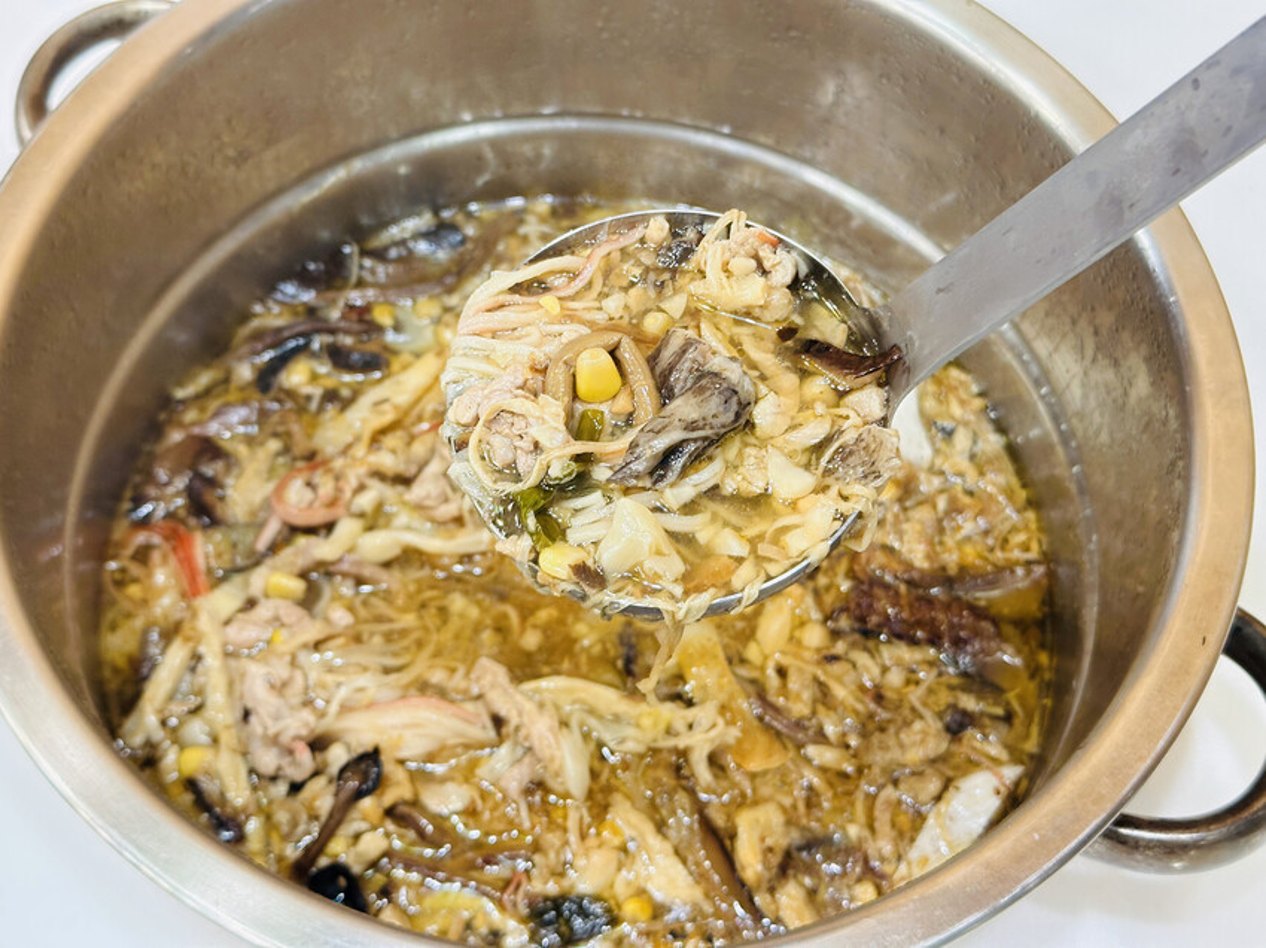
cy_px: 474
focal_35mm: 48
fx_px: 1755
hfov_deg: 39.7
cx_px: 633
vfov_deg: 30.3
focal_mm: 6.86
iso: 250
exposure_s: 1/60
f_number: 1.78
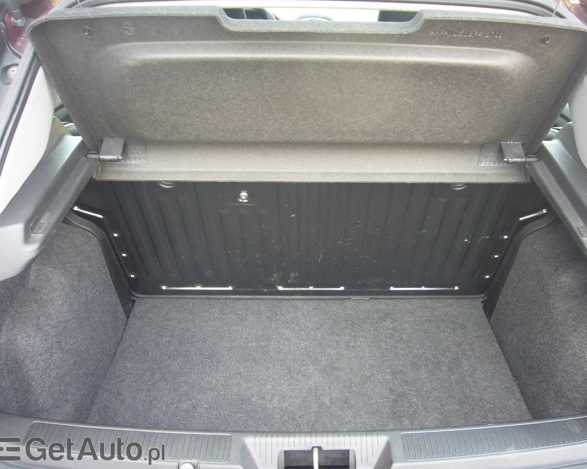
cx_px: 326
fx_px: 539
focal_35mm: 31
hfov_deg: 57.1
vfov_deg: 47.1
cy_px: 221
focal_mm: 4.6
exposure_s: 1/15
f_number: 2.8
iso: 100
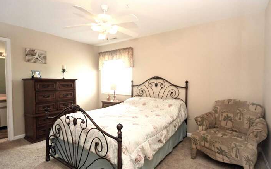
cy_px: 88
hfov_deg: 88.0
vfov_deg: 62.2
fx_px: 140
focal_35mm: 19
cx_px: 141
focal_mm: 11.5
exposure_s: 1/125
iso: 4500
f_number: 4.2
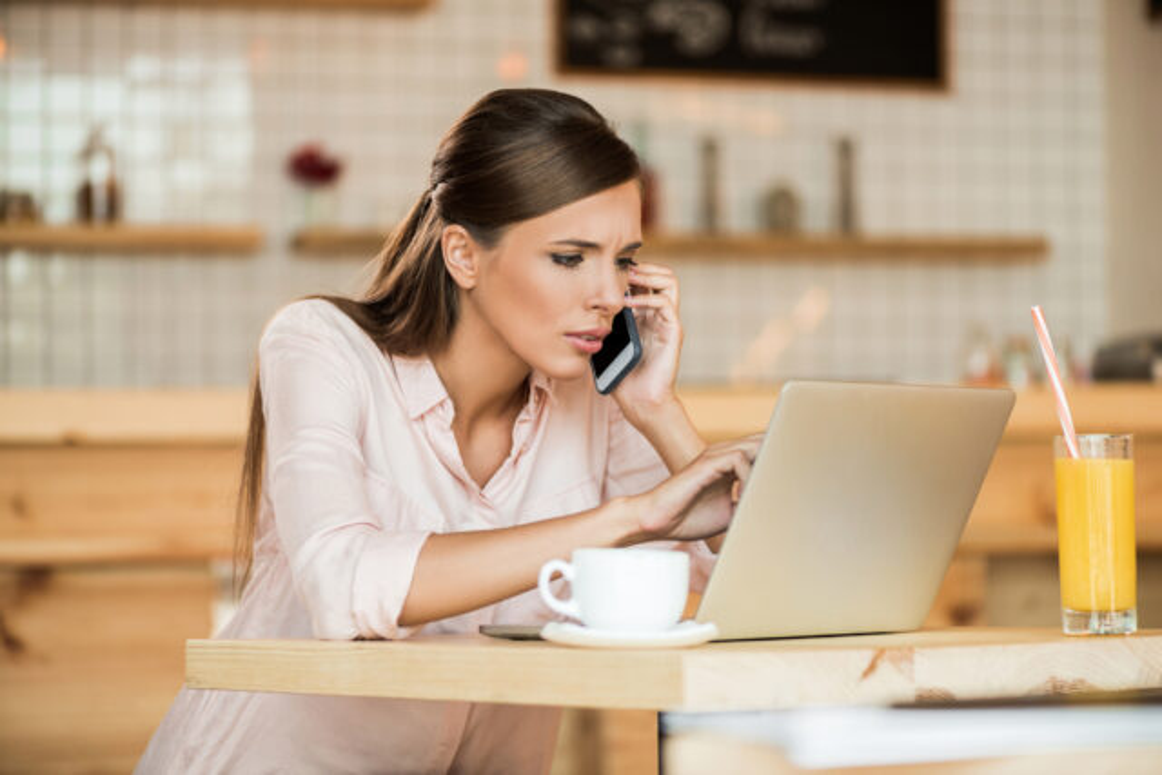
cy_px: 388
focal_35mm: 105
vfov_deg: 13.0
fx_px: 3390
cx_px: 581
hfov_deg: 19.5
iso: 500
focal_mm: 105
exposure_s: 1/250
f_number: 3.2
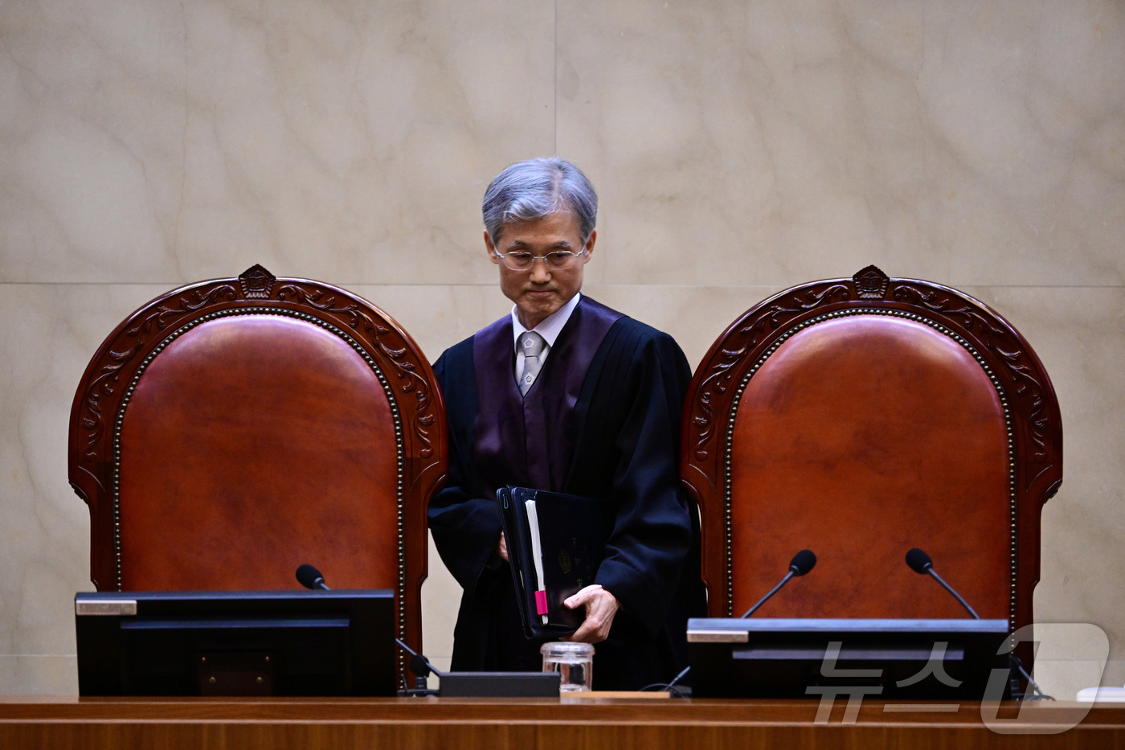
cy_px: 375
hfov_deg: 6.6
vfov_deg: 4.4
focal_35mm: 310
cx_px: 562
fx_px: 9686
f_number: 5.3
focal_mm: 310
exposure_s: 1/200
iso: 5000
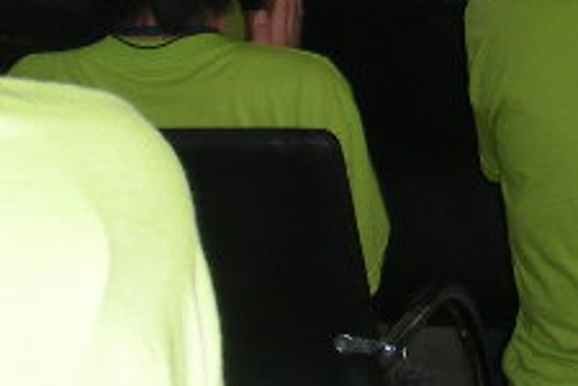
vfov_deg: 7.4
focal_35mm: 180
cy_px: -286
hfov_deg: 11.1
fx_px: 2890
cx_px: 819
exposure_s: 1/60
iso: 71
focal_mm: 6.3
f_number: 3.5
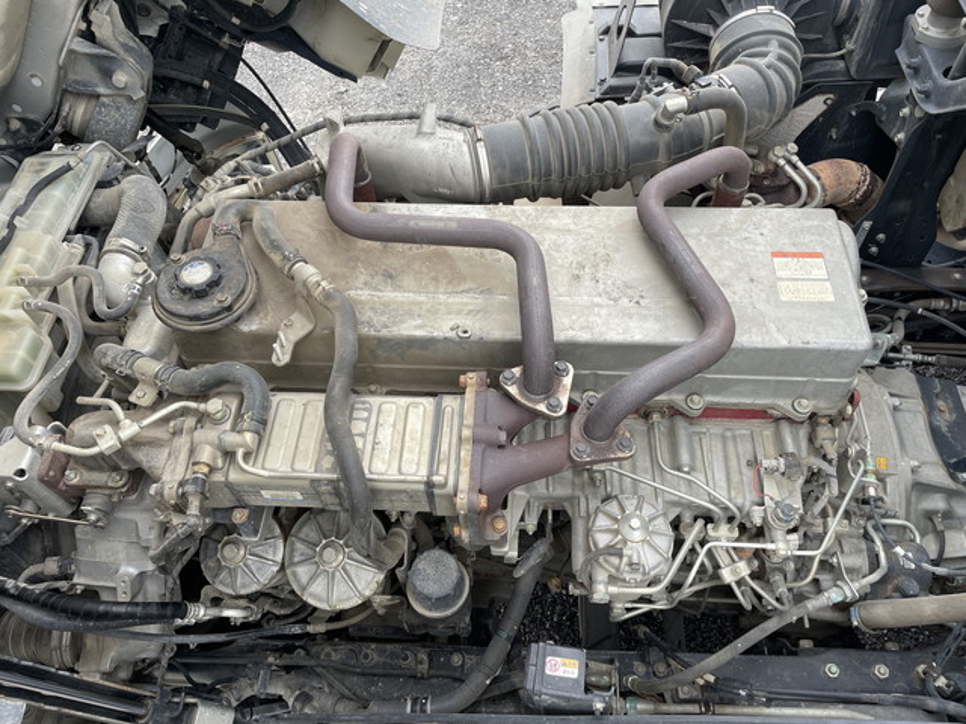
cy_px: 362
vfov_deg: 53.1
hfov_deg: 67.3
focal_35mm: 26
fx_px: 726
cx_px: 483
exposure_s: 1/129
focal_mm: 4.2
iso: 32
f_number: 1.6
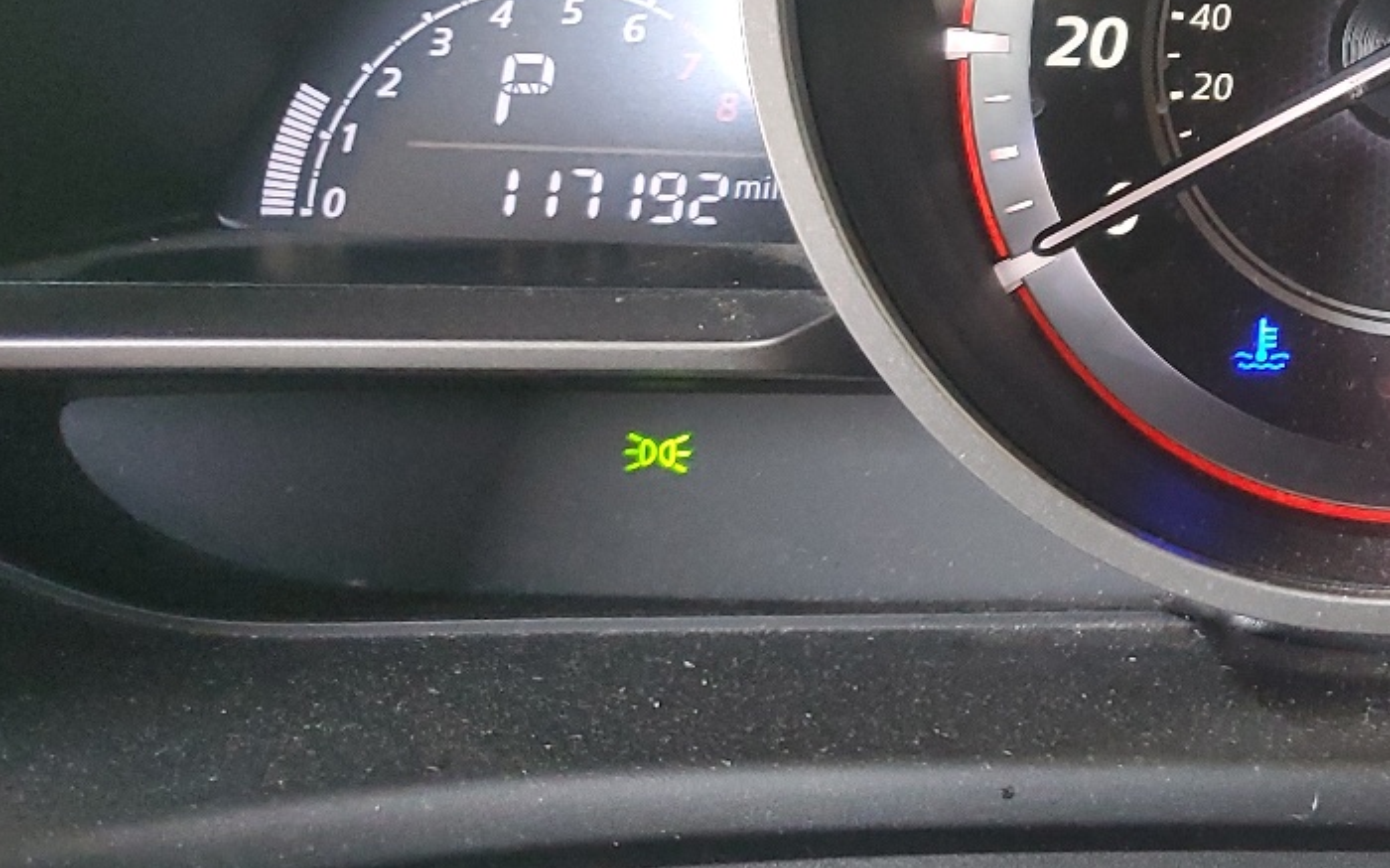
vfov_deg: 19.4
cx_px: 1573
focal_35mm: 63
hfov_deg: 29.0
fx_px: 2386
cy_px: -189
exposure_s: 1/60.2
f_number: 1.5
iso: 229
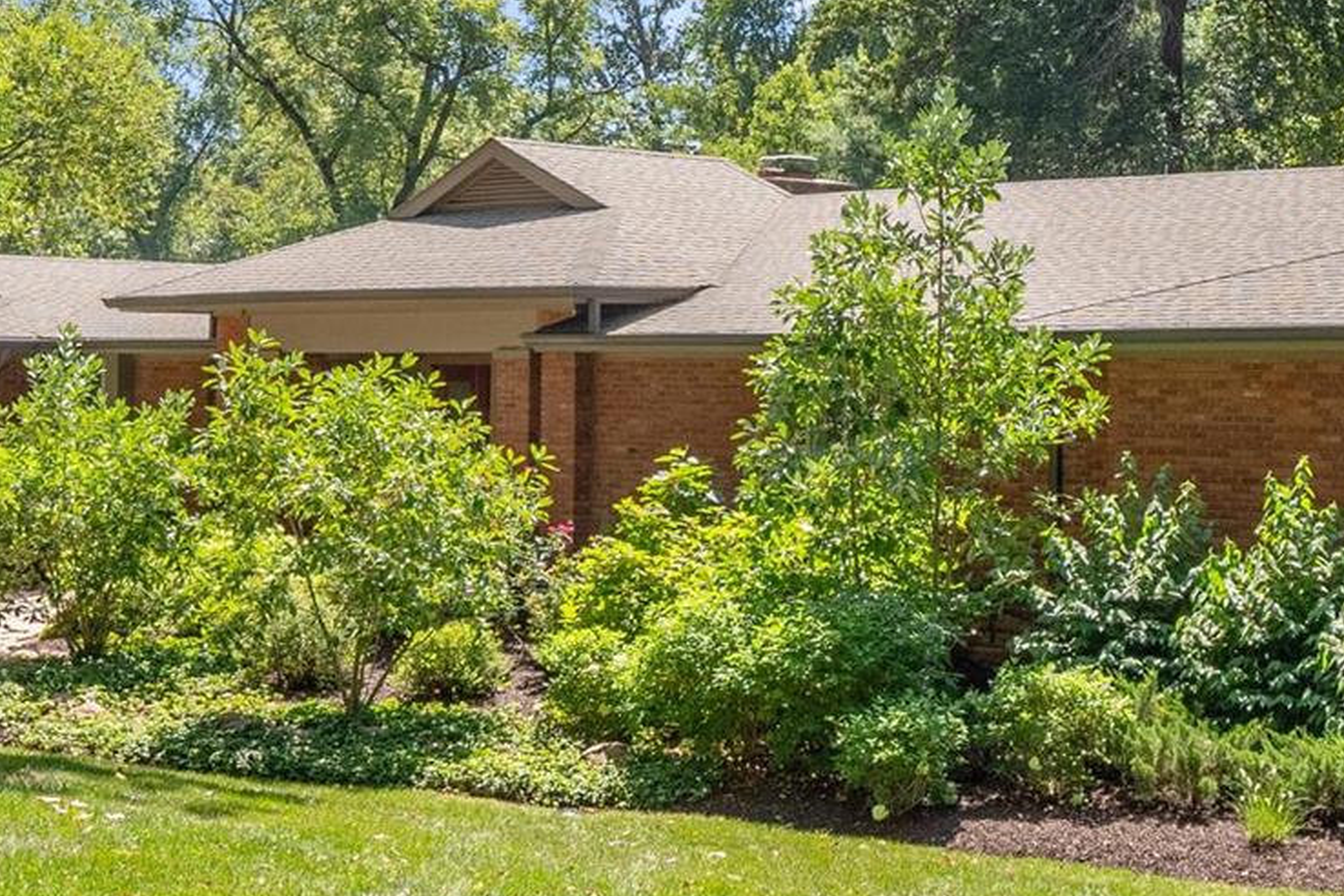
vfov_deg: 17.5
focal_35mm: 78
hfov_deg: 25.5
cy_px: 372
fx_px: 2912
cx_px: 1073
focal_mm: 18
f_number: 6.3
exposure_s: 1/400
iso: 400
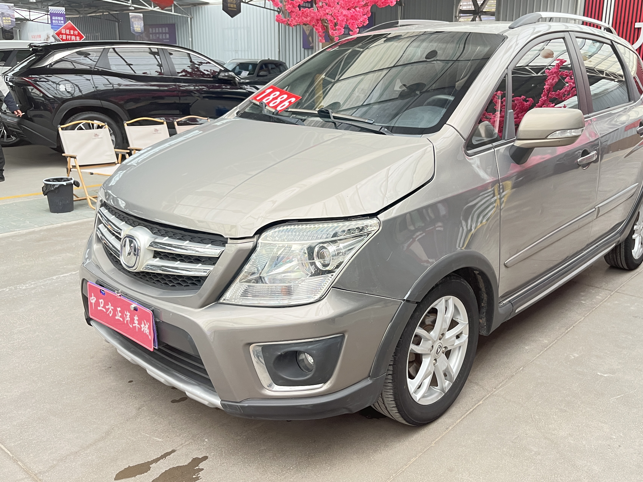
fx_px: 576
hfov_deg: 58.2
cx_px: 361
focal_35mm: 31
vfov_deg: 45.4
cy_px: 220
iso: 200
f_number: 1.6
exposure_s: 1/60
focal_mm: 5.1
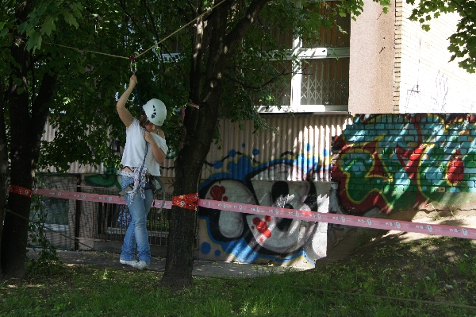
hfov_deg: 29.9
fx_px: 892
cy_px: 158
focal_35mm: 68
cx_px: 238
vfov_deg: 20.1
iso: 200
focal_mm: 45
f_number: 7.1
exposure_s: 1/160
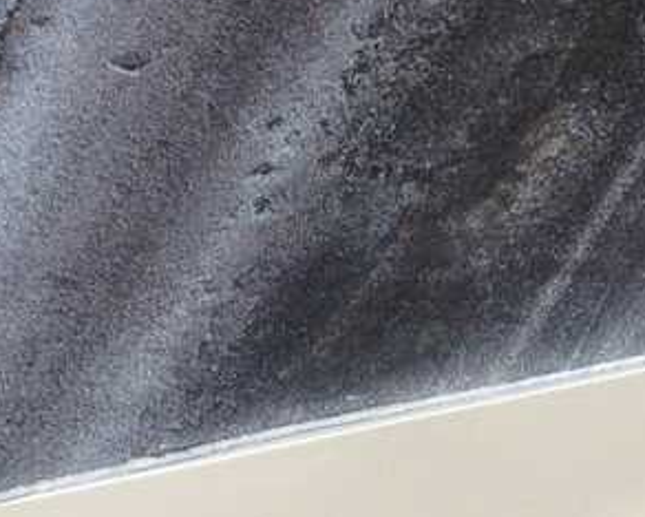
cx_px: 366
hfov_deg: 12.4
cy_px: 574
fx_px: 2980
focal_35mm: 156
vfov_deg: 9.8
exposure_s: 1/60
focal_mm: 4.28
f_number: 2.4
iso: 64
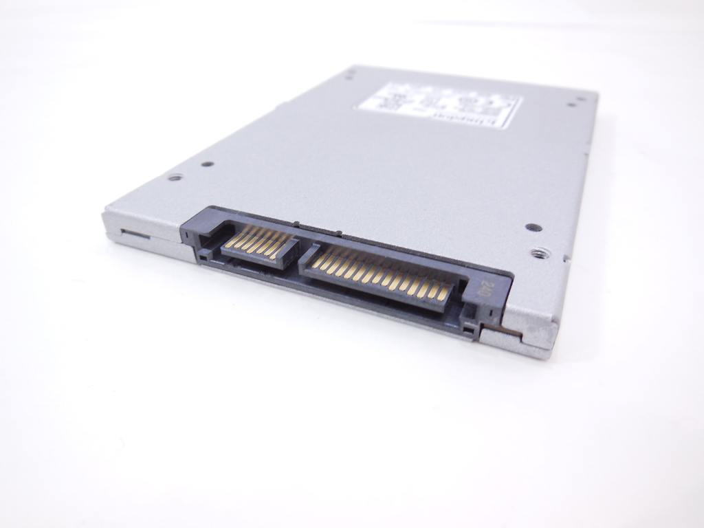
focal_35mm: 25
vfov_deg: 54.9
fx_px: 508
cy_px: 264
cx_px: 352
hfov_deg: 69.4
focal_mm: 4.5
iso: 125
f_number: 3.1
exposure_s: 1/60
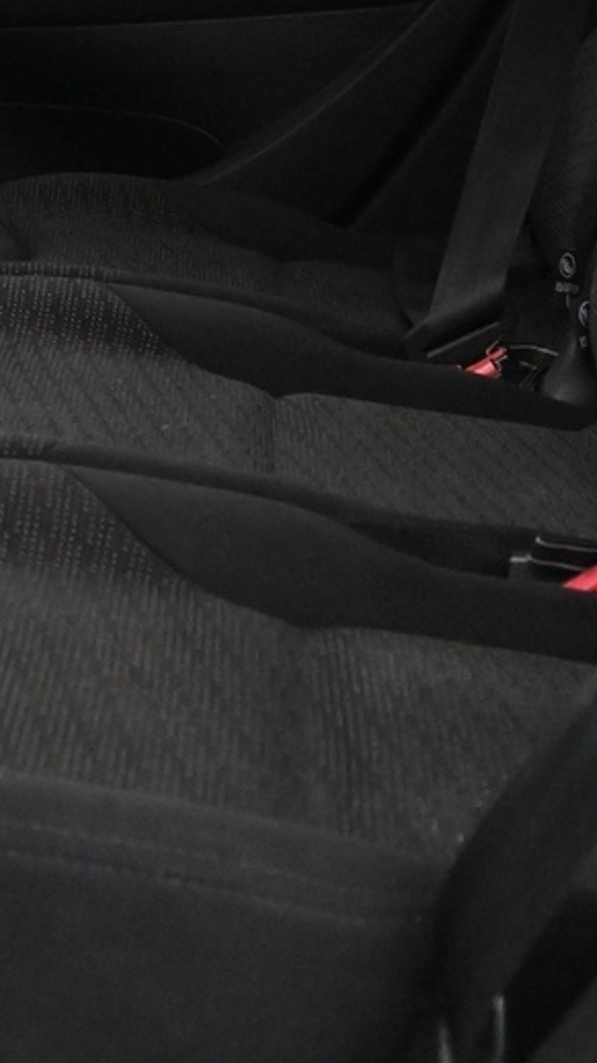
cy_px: 51
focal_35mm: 96
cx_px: 74
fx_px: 2699
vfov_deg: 21.6
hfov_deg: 12.5
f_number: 3.8
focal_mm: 19.5
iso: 5600
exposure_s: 1/30
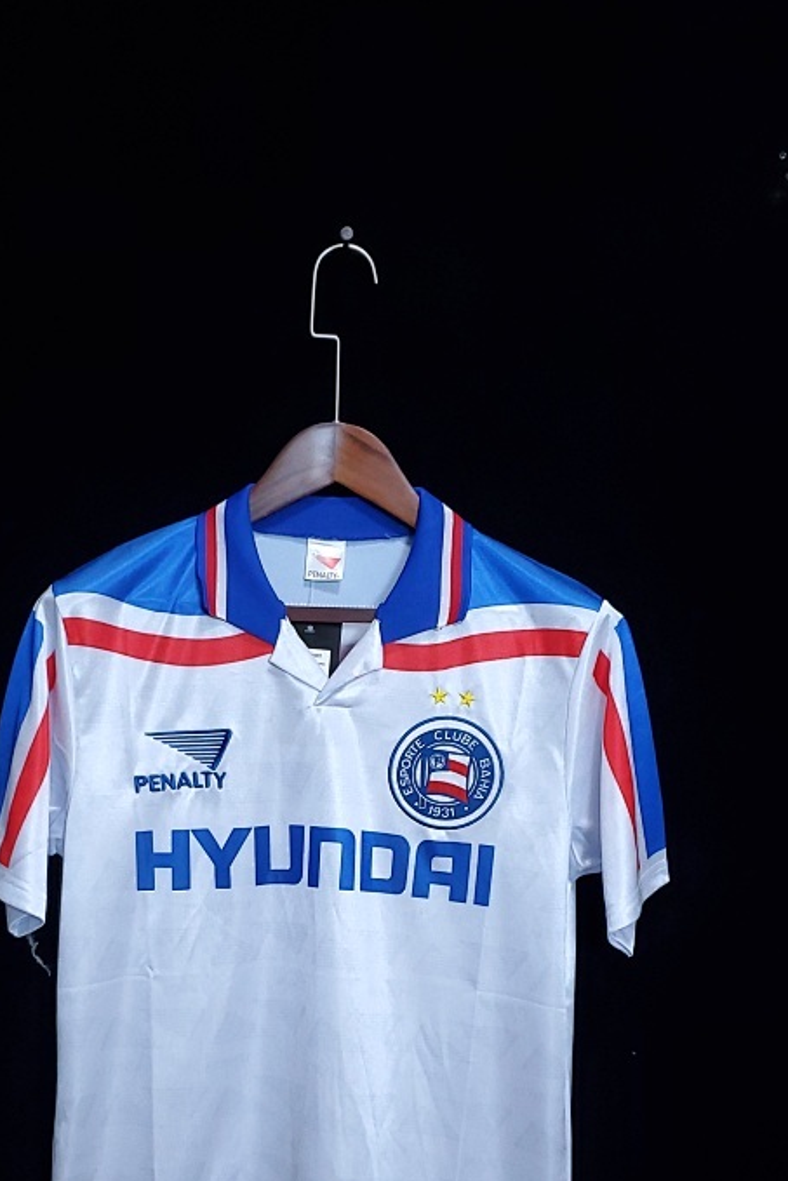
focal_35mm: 43
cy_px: 891
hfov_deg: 31.1
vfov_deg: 43.9
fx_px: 1411
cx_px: 327
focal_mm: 4.3
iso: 200
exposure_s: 1/30
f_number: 1.5
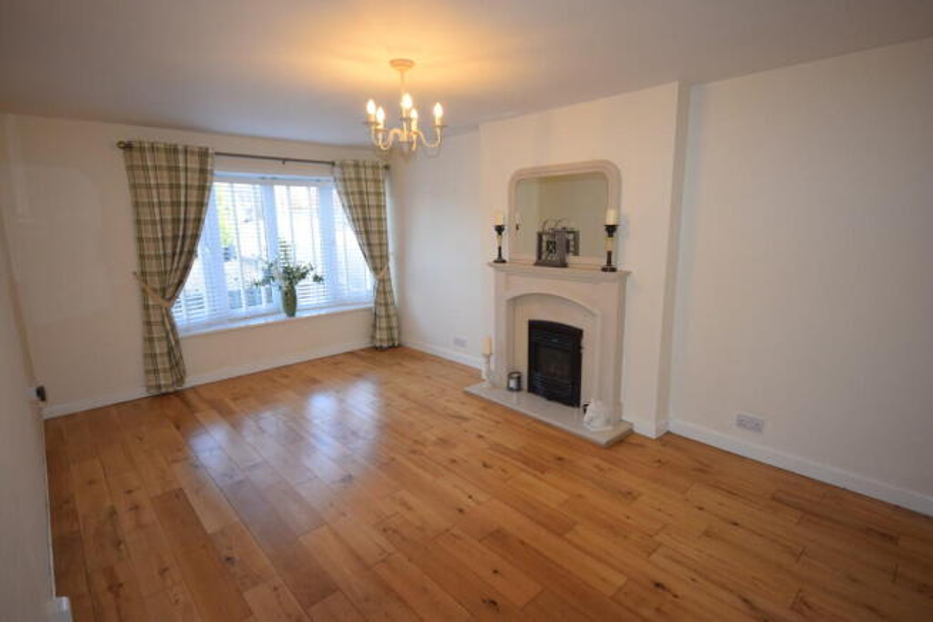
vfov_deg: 67.4
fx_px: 467
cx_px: 466
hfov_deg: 90.0
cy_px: 311
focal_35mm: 18
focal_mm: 12
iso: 800
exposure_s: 1/100
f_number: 5
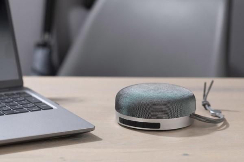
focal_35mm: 127
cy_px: 81
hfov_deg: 16.1
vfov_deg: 10.8
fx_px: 860
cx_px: 122
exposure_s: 1/125
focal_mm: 85
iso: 100
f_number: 3.5
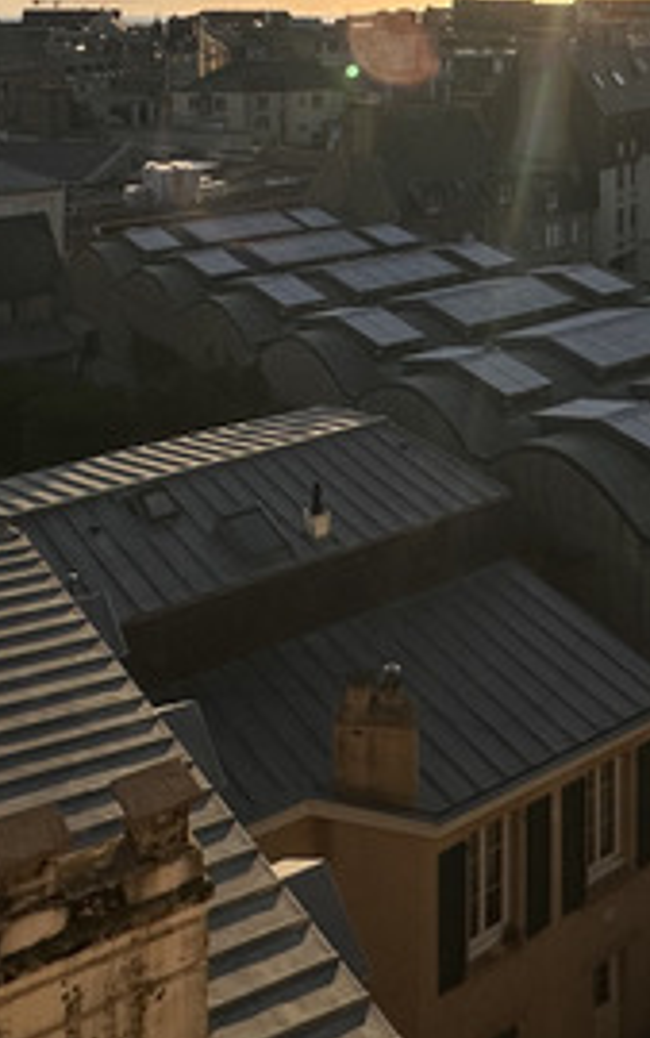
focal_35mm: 44
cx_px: 469
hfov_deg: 28.9
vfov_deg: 39.4
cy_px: -23
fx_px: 1246
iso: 50
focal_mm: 2.22
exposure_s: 1/6135
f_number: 2.2
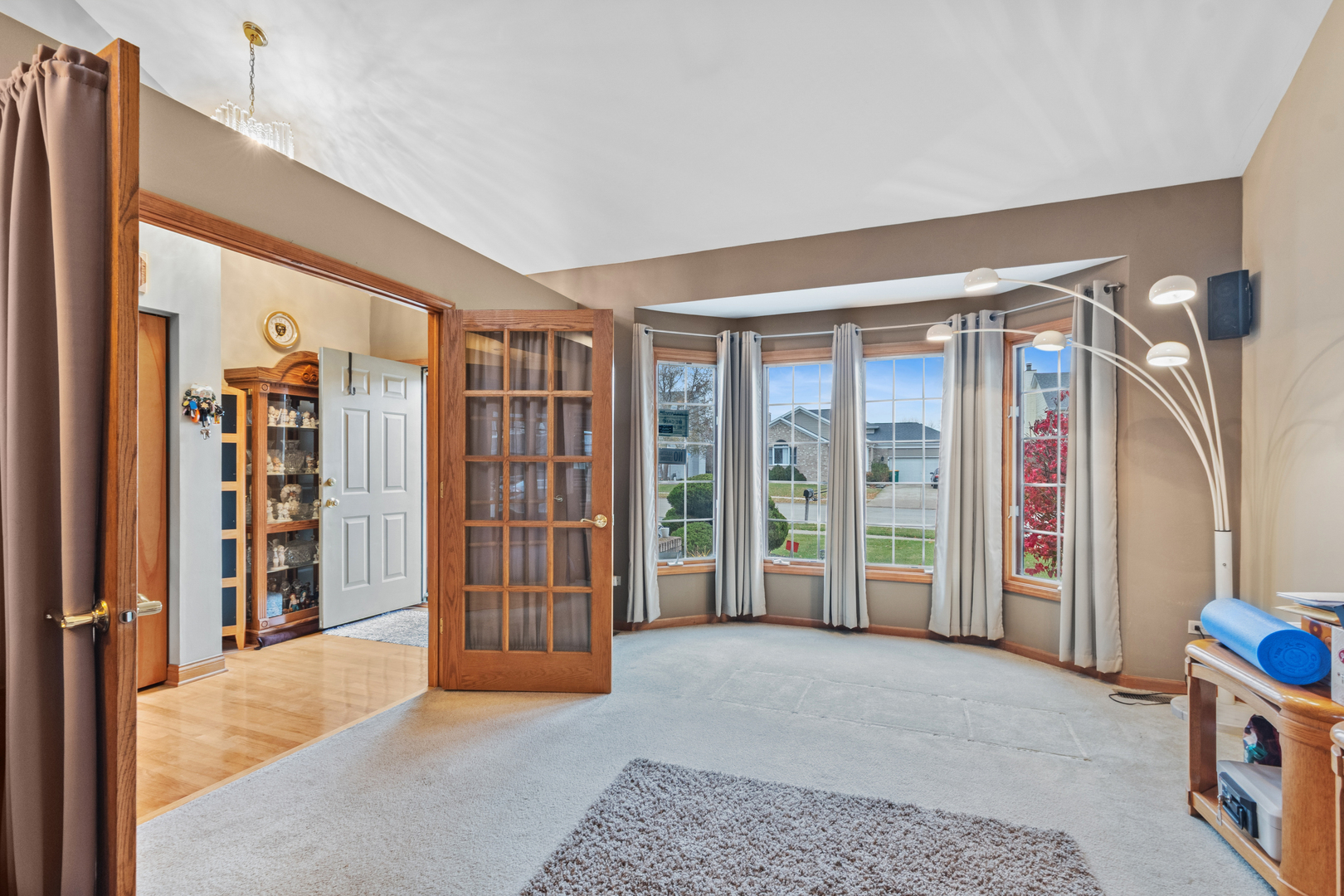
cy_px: 448
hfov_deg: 100.4
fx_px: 560
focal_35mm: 15
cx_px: 672
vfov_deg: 77.3
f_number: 8
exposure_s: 1/20
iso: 250
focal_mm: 10
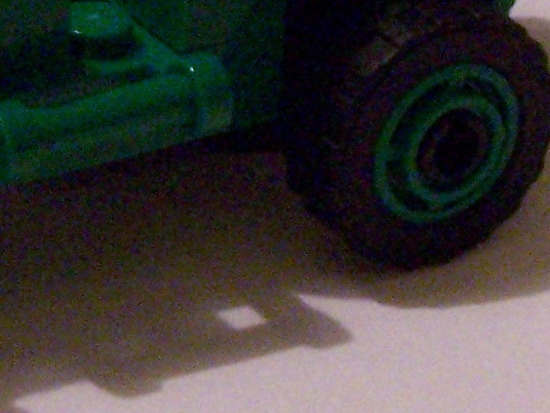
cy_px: 24
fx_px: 4274
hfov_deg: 7.3
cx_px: -73
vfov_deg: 5.5
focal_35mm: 269
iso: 400
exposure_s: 1/15
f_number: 5
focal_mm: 9.3
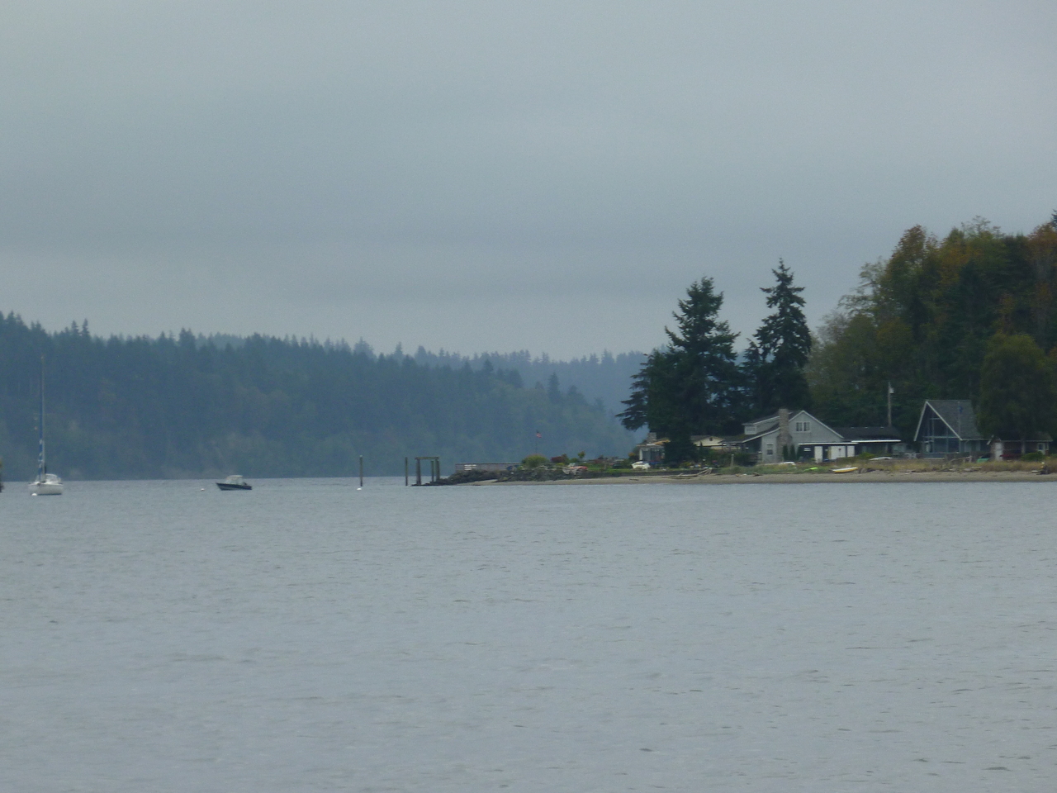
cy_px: 396
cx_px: 528
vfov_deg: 5.9
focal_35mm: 250
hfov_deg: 7.9
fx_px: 7634
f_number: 5.9
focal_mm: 36
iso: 125
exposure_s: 1/125
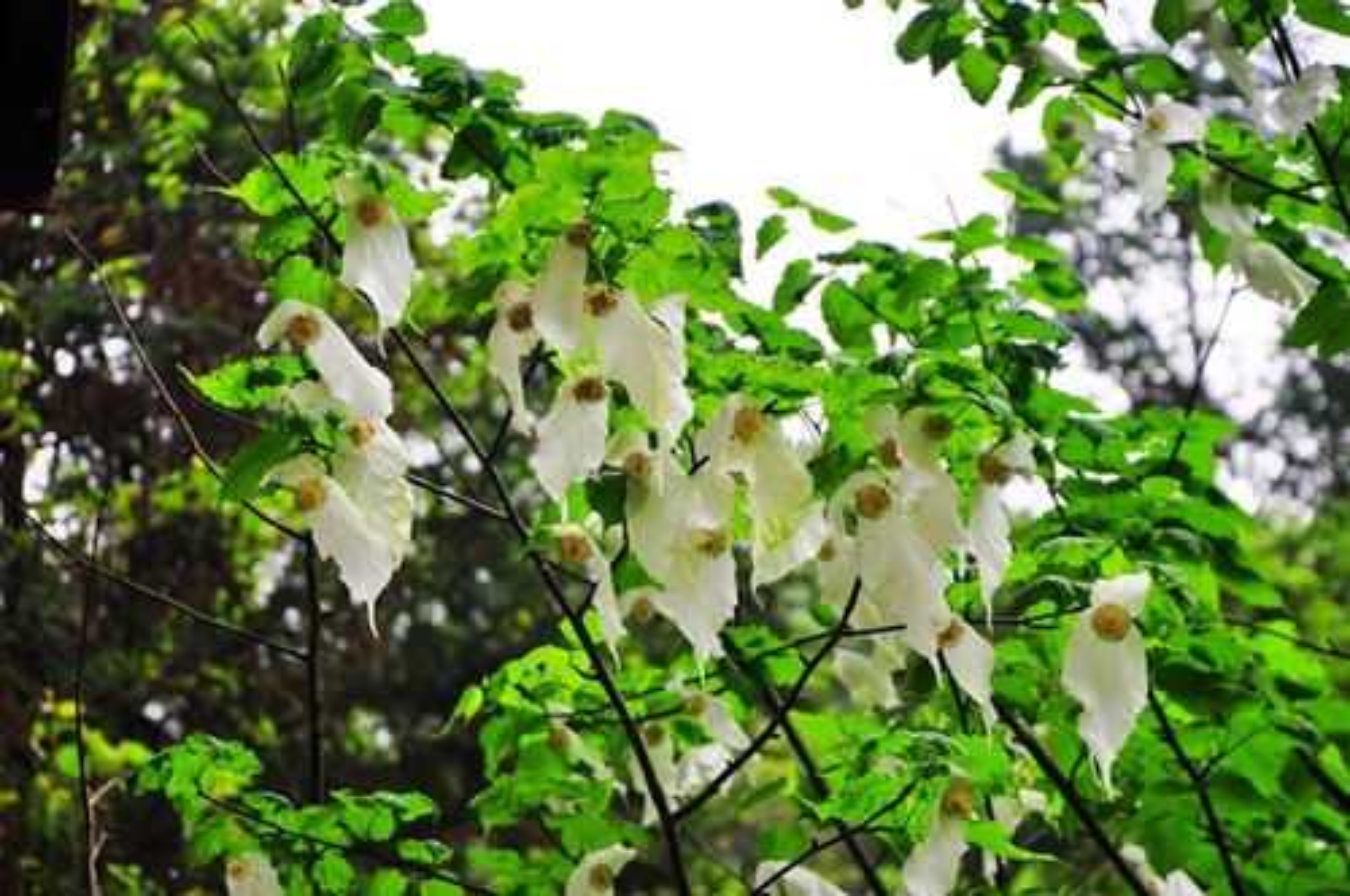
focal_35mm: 158
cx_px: 675
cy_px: 448
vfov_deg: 8.7
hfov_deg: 13.1
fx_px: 5899
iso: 200
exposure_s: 1/125
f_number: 5.6
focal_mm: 105
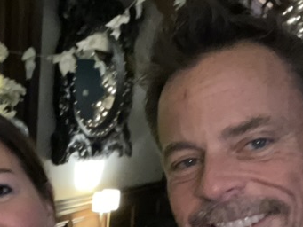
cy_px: 227
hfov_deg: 26.4
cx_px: -11
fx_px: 604
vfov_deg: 20.6
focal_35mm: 69
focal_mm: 2.71
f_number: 2.2
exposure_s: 1/18
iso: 500
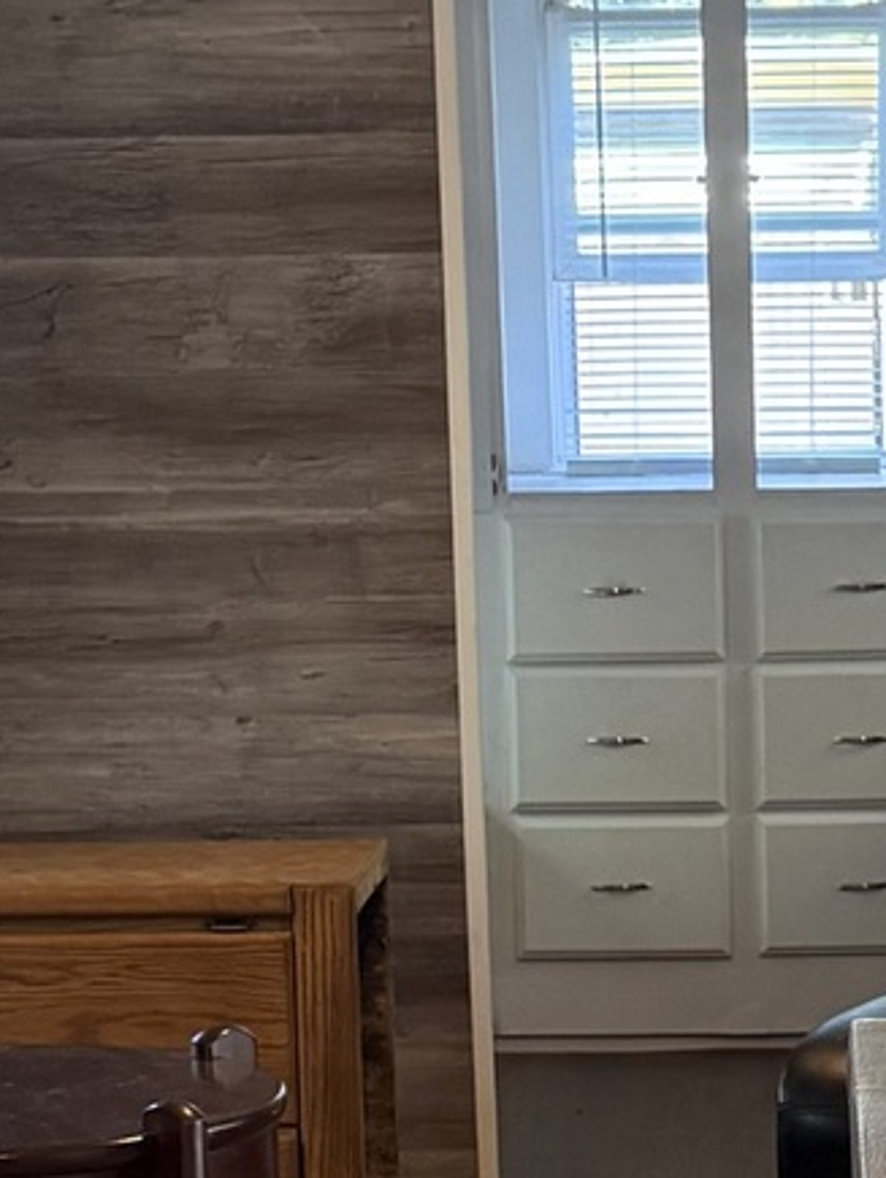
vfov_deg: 15.2
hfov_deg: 11.6
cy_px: 1194
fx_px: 4328
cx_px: 807
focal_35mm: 127
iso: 320
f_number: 1.78
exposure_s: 1/120
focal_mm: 6.76
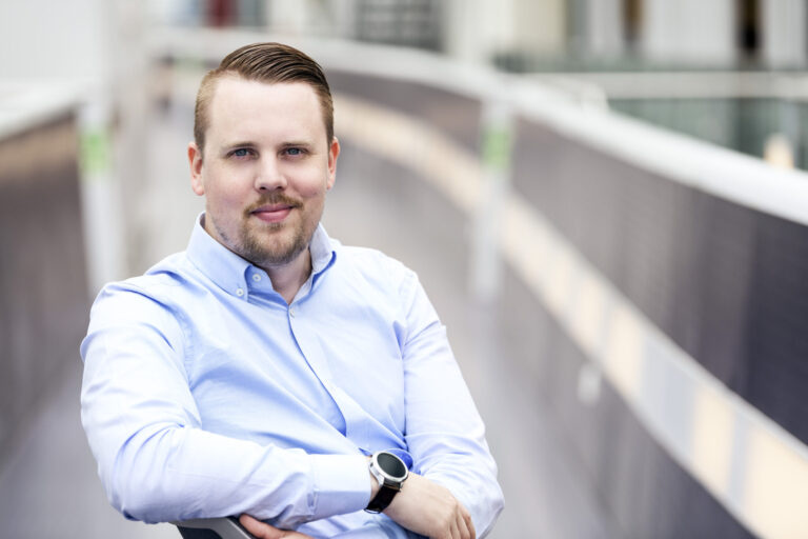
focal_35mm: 150
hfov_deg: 13.7
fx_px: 3366
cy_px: 270
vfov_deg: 9.1
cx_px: 404
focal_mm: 150
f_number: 3.5
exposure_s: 1/400
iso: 400
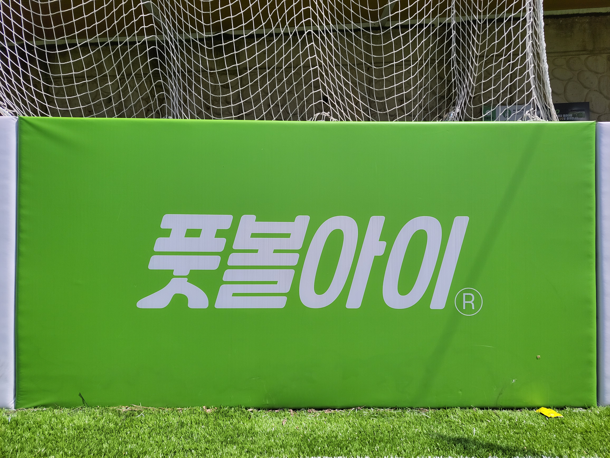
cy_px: 229
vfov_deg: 56.8
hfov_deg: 71.6
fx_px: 423
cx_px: 305
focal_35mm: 24
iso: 25
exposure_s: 1/1770
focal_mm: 5.23
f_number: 1.8
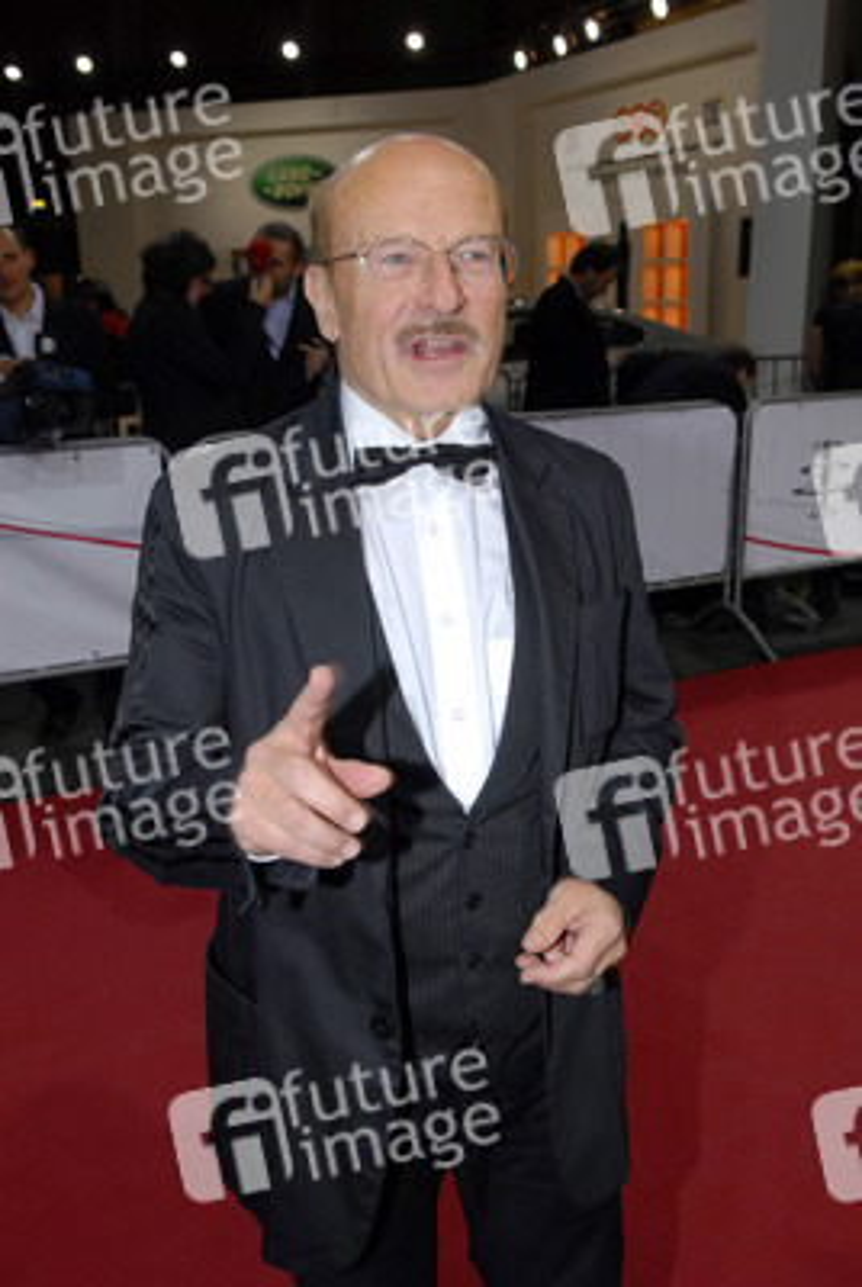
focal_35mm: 36
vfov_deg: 53.1
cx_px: 431
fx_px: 1288
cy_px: 644
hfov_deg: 37.0
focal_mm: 24
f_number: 5.6
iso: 500
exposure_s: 1/100
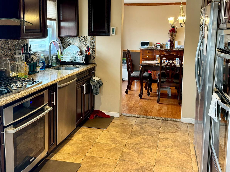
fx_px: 272
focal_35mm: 41
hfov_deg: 45.8
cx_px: 108
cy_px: 63
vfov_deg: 34.9
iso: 160
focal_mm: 6.76
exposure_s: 1/60
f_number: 1.78
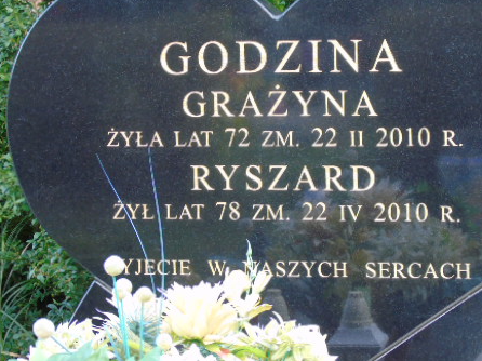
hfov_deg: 14.6
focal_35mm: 135
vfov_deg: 11.0
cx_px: 290
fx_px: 1879
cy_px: 237
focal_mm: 17
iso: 200
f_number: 4.3
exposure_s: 1/60
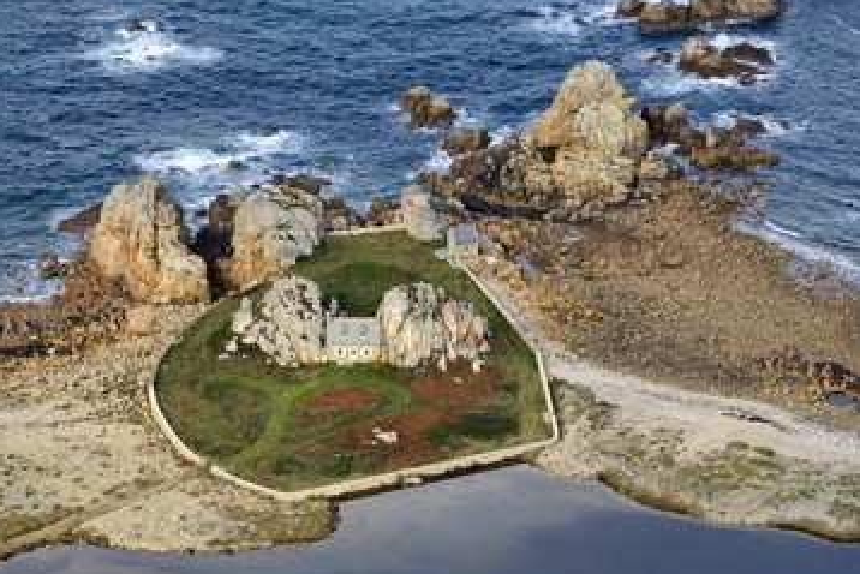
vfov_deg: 9.6
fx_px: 3417
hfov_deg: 14.3
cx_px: 454
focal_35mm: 143
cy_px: 291
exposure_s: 1/1250
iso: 800
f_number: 8
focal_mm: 122
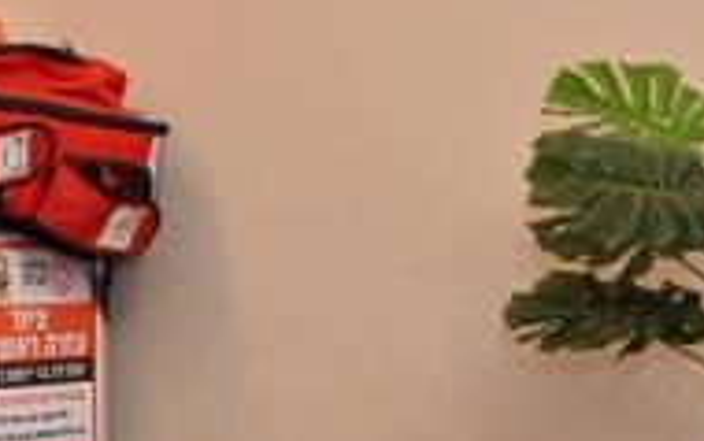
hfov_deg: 13.9
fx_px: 2534
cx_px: -615
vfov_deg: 9.9
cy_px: 217
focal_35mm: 132
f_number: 4
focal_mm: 24
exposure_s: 1/100
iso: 500
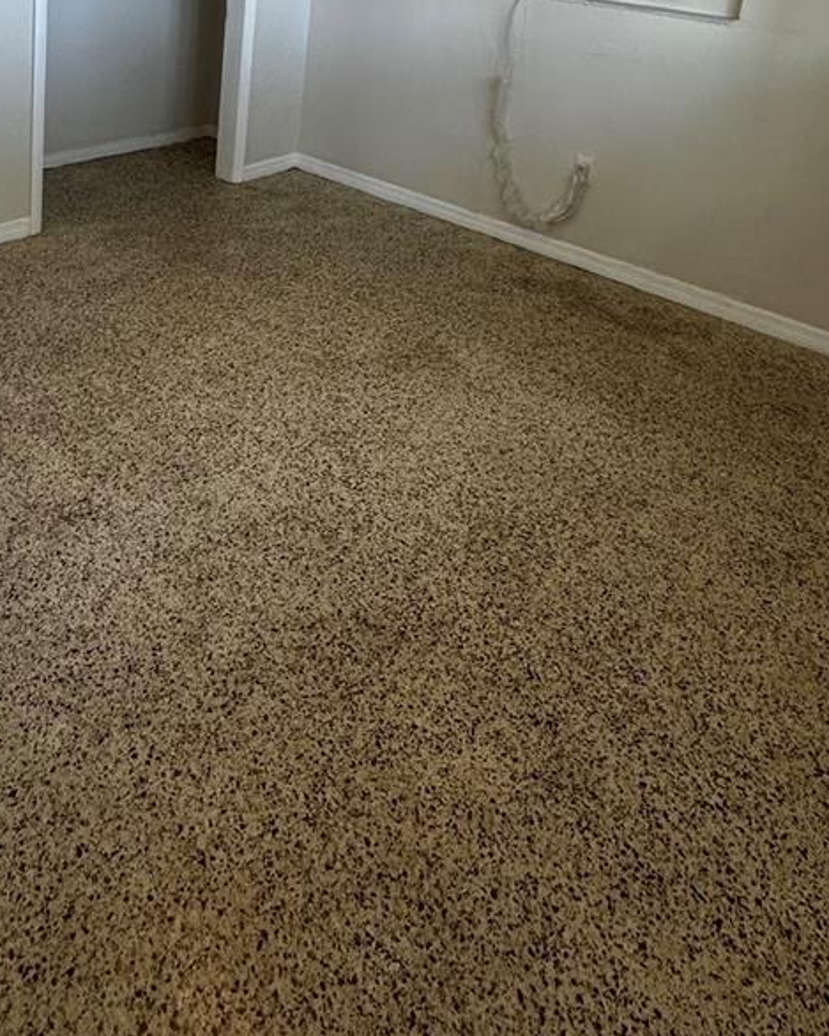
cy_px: 94
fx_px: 859
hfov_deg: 50.4
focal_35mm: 28
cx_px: 263
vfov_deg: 53.9
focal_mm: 2.22
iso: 200
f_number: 2.2
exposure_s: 1/120
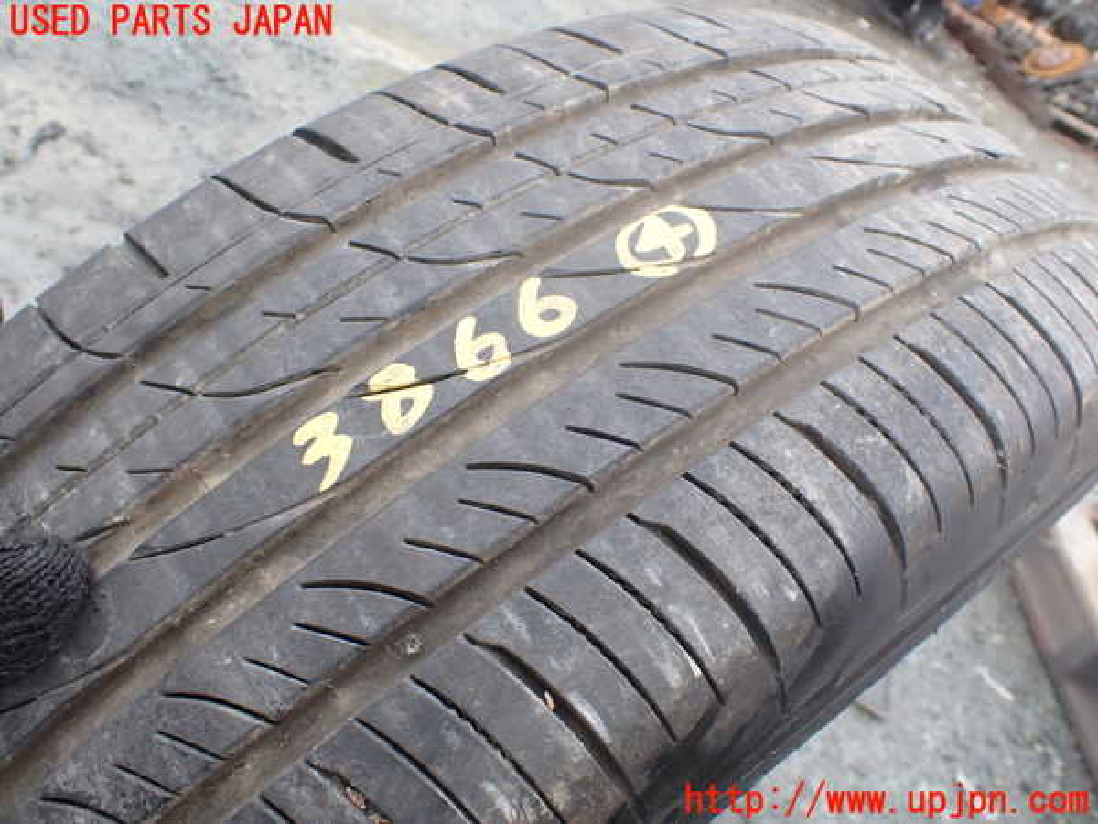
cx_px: 549
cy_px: 412
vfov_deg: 46.8
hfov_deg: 60.0
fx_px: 952
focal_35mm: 30
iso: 100
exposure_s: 1/160
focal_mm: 5.4
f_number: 3.2
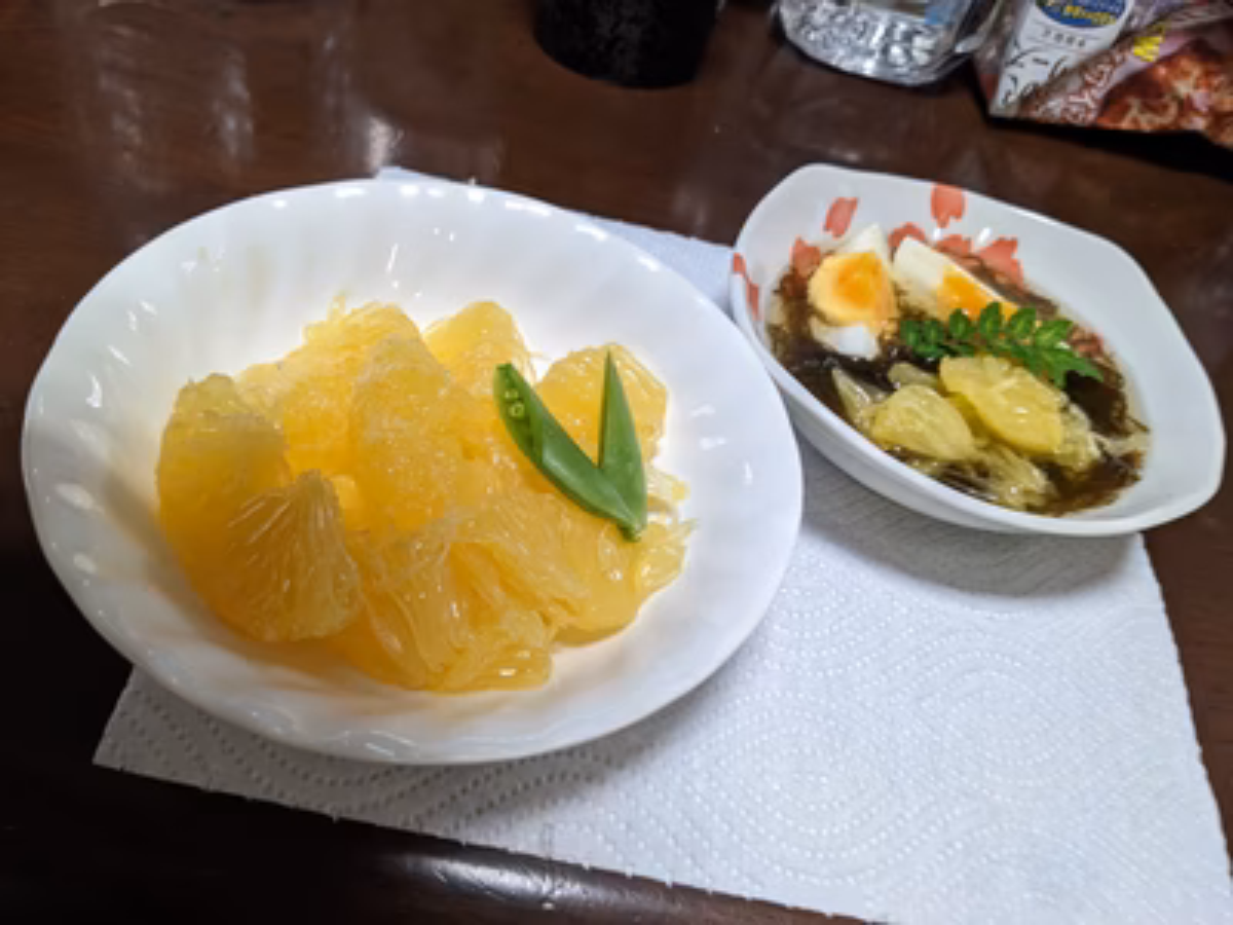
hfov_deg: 65.3
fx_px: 962
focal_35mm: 27
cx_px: 616
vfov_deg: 51.4
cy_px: 462
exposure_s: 1/30
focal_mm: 4.38
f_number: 1.73
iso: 74
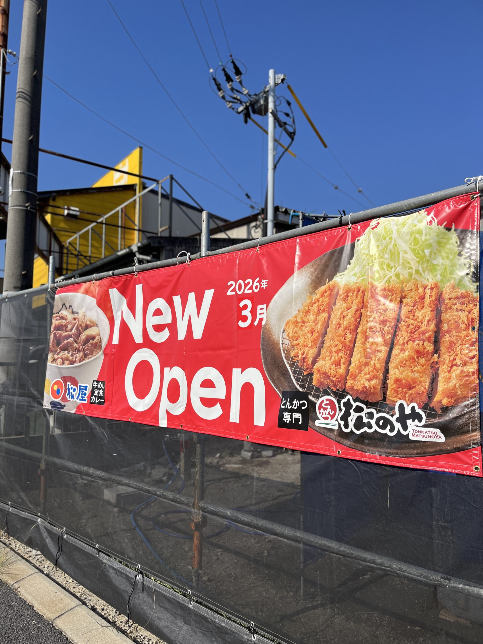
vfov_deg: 67.3
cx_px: 242
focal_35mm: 26
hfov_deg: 53.1
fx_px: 484
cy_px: 322
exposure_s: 1/6173
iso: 50
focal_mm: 5.1
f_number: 1.6
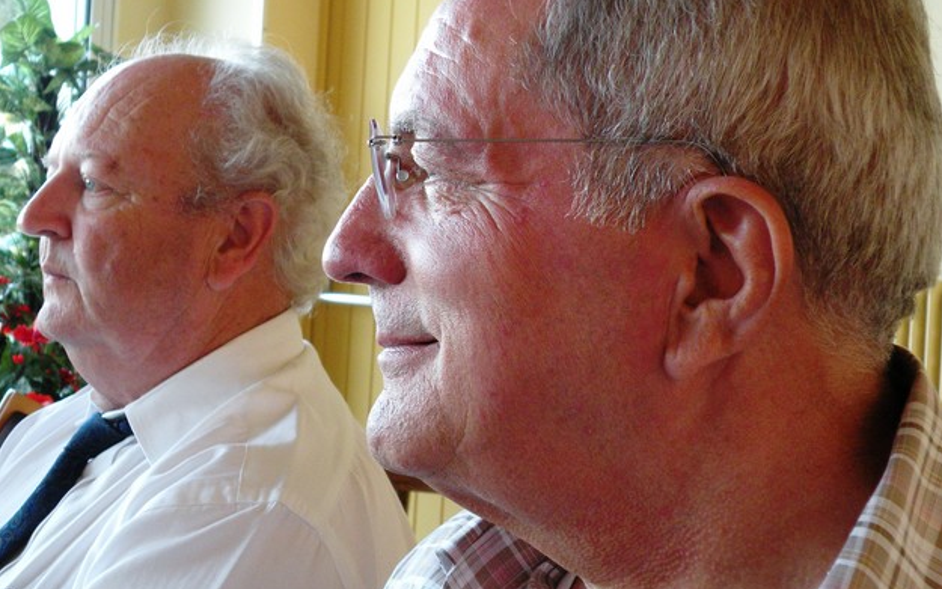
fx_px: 1464
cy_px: 229
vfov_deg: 22.7
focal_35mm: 57
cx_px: 433
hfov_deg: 35.7
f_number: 3.2
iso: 248
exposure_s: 1/60
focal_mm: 7.4
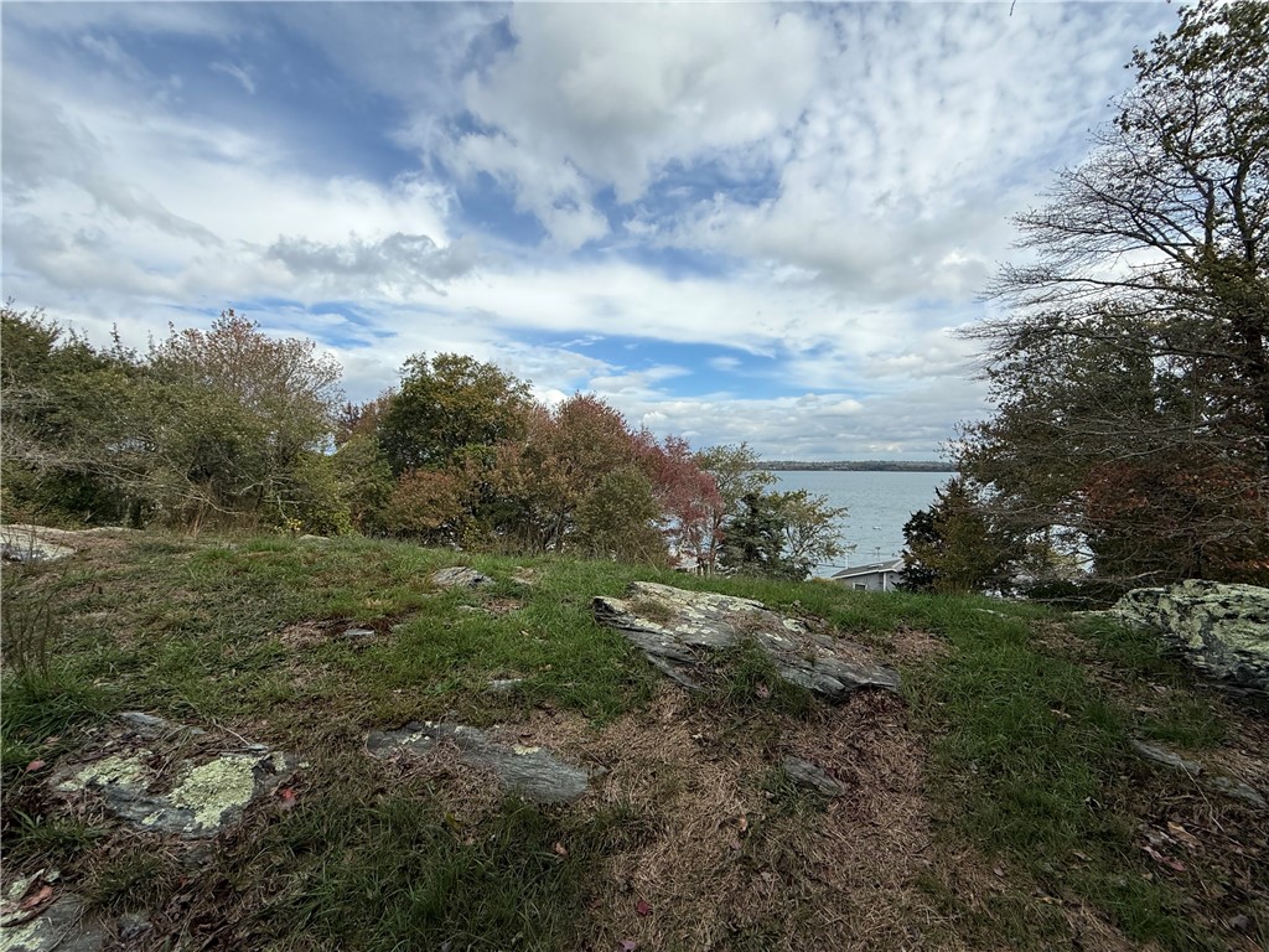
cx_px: 634
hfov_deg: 102.1
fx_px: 513
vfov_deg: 85.7
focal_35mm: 14
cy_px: 476
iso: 50
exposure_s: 1/2611
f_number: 2.2
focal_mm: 2.22
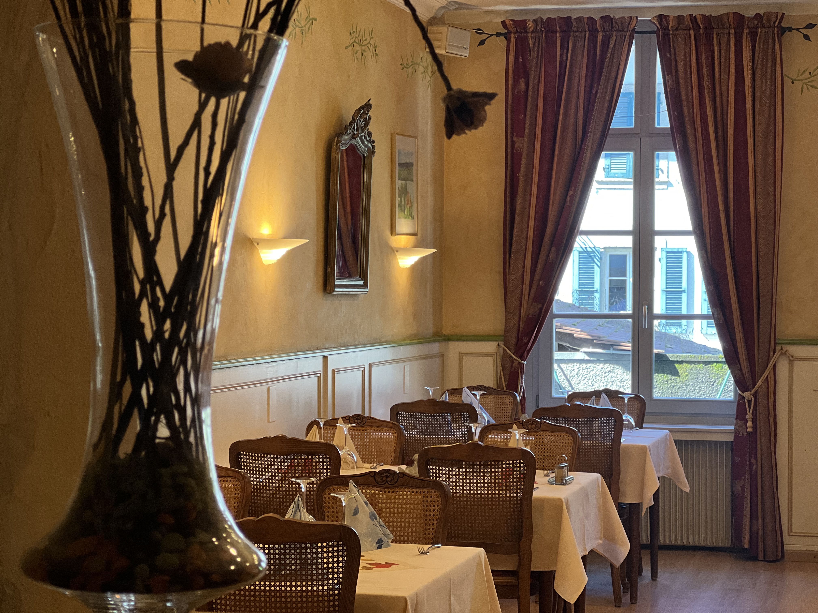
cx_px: 409
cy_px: 306
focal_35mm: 77
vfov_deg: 19.1
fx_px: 1820
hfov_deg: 25.3
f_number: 2.8
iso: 160
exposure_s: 1/100
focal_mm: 9
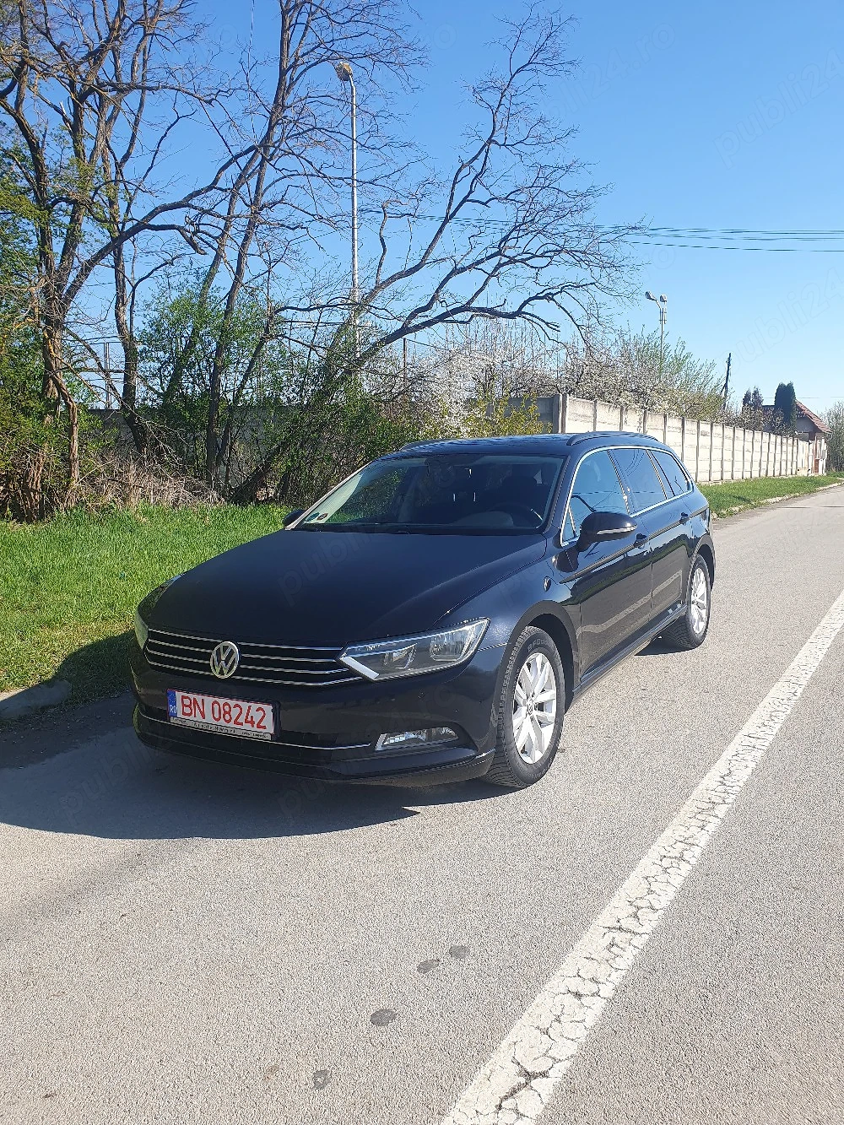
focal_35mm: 26
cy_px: 562
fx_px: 845
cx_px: 422
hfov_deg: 53.1
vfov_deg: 67.3
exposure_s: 1/909
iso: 50
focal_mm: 4.32
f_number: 2.4
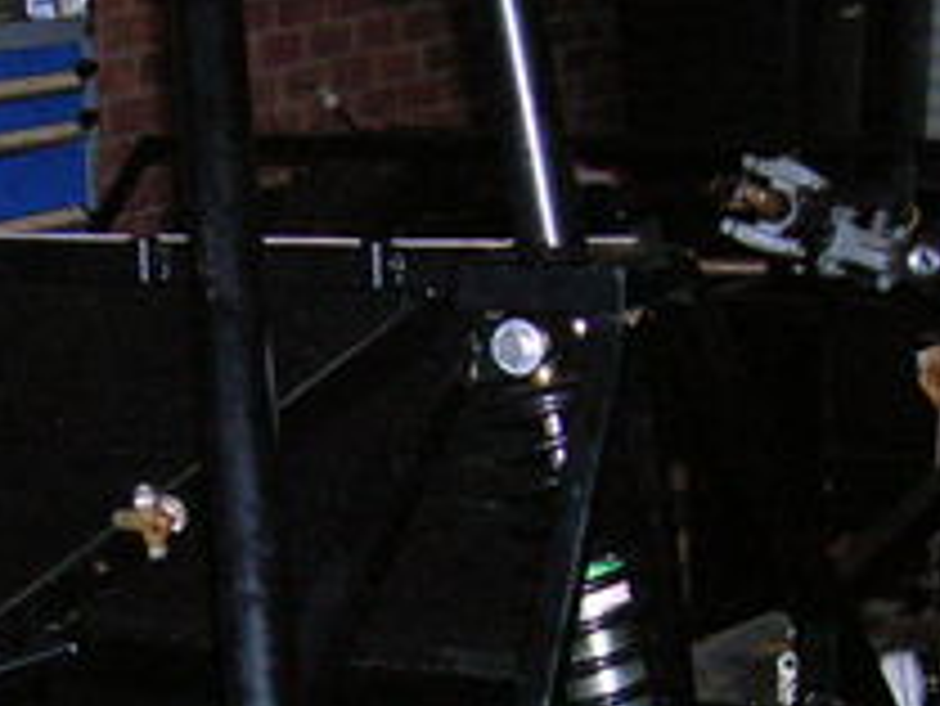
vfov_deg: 14.1
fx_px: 2826
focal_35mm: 104
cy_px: 632
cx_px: 171
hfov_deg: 18.7
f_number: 2.9
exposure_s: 1/60.1
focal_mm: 5.7
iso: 200
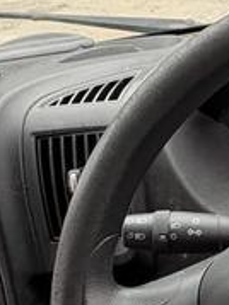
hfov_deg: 18.4
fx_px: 618
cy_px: 203
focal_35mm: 70
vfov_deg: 27.6
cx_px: 350
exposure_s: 1/99
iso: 200
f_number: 2.2
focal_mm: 2.22
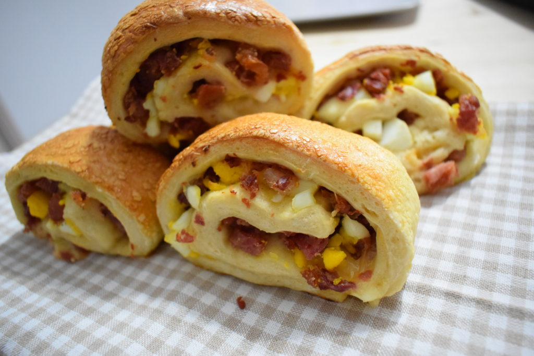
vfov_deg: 47.9
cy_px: 178
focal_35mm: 27
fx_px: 401
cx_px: 267
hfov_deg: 67.4
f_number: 3.5
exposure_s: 1/60
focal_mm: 18
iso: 3200
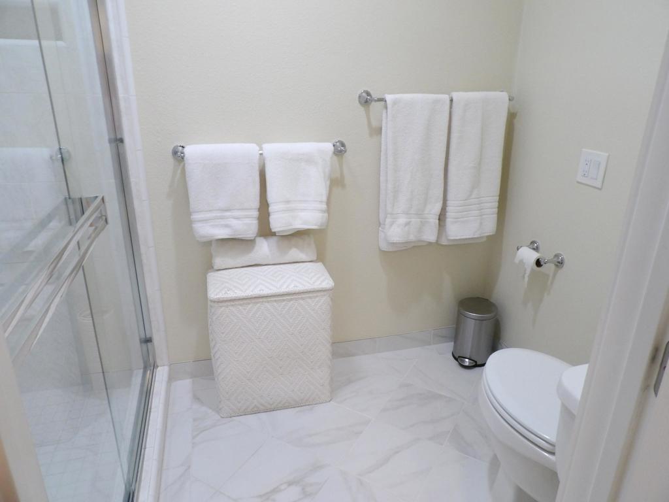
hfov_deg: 71.6
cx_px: 334
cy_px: 251
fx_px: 464
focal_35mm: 24
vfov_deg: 56.8
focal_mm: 4.3
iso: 400
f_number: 3.2
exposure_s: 1/42
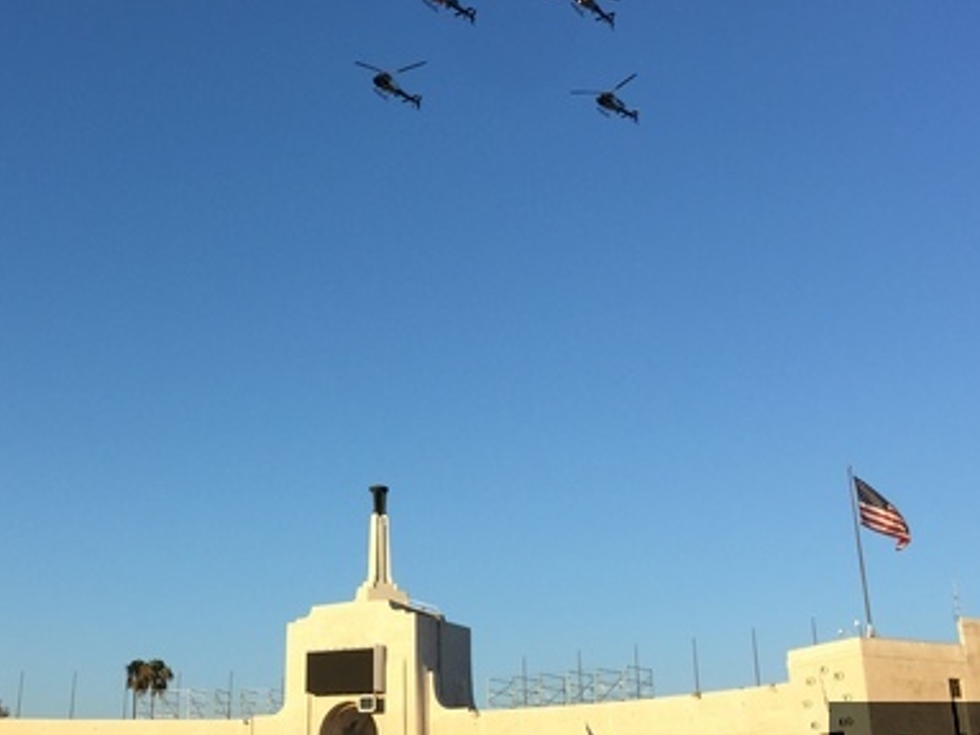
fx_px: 1330
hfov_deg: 39.5
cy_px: 337
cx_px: 266
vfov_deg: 30.8
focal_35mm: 47
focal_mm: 4.15
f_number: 2.2
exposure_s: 1/1276
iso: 32
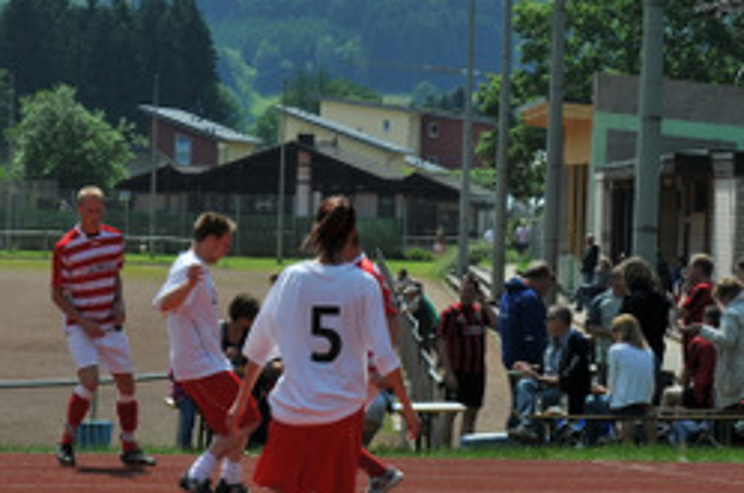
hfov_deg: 9.7
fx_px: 4352
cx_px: 123
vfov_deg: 6.5
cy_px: 409
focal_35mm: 211
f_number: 8
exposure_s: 1/640
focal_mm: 70
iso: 200
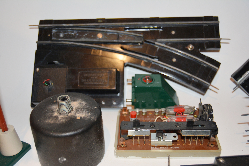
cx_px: 124
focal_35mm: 39
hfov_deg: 49.6
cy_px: 83
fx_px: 270
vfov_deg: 34.2
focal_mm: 26
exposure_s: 1/60
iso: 250
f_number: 4
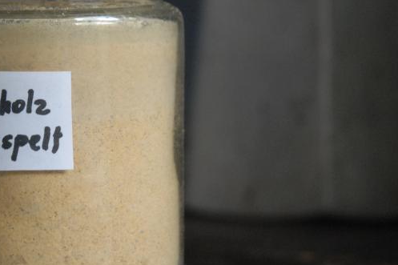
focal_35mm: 229
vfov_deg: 6.0
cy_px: 84
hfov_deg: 9.0
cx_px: 56
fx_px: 2531
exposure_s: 1/60
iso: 640
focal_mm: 70
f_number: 4.5
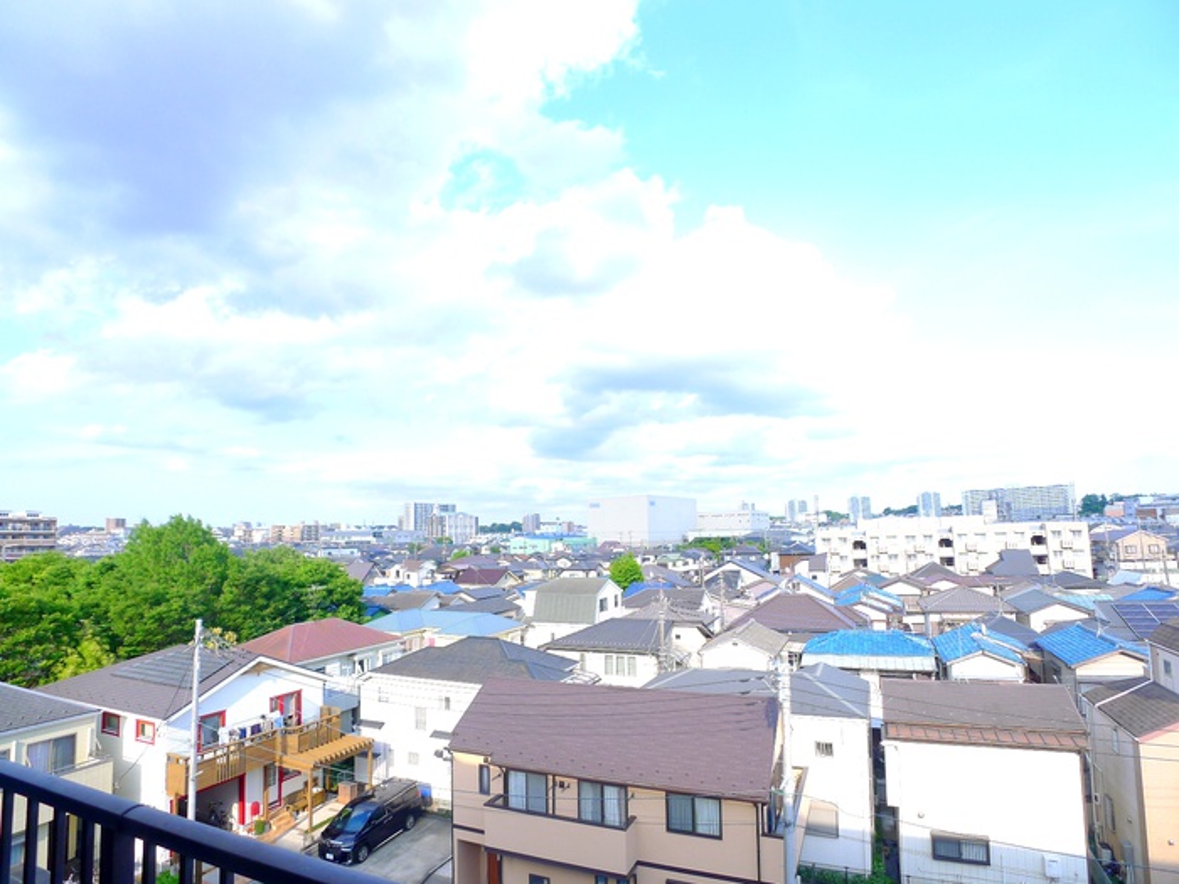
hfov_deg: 71.6
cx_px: 590
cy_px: 442
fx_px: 817
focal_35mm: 24
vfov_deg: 56.8
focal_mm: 5.1
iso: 80
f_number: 2.8
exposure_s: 1/400
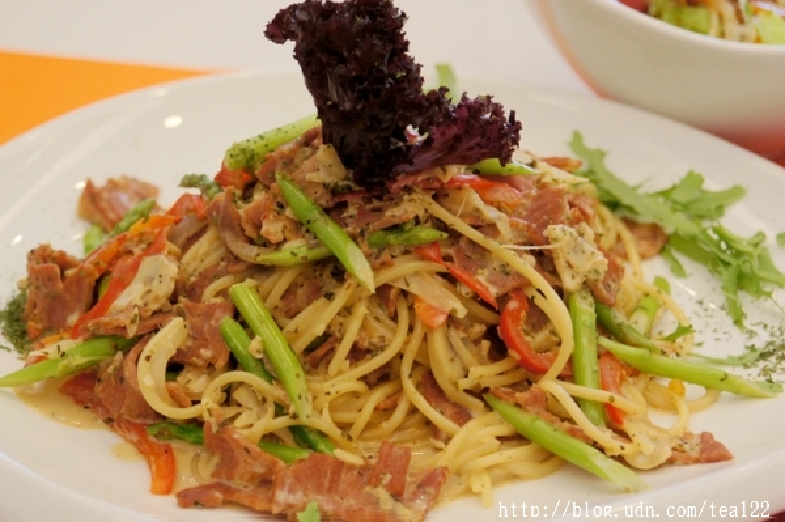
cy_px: 261
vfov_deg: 11.4
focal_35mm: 120
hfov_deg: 17.1
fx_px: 2614
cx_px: 392
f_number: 5.6
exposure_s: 1/125
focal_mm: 80
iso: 1000
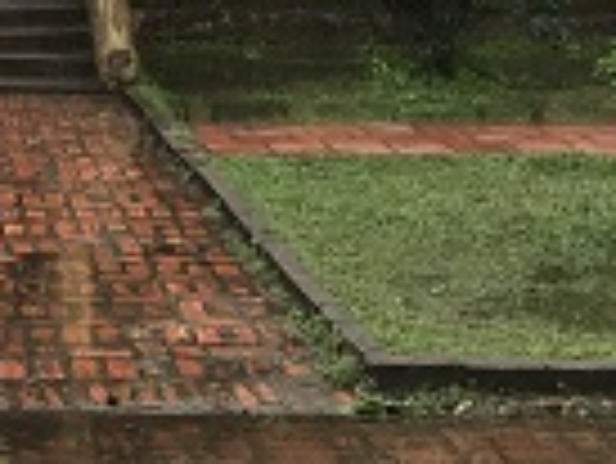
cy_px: -367
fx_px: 1817
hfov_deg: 18.5
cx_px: -76
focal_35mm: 102
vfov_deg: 13.1
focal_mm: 3.99
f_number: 1.8
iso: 20
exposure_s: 1/613
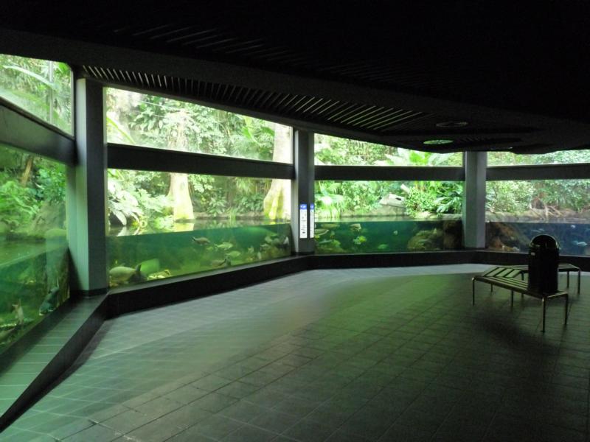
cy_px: 221
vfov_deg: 51.4
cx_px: 295
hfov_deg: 65.3
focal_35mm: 27
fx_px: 460
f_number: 2.8
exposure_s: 1/25
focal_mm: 4.8
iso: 800
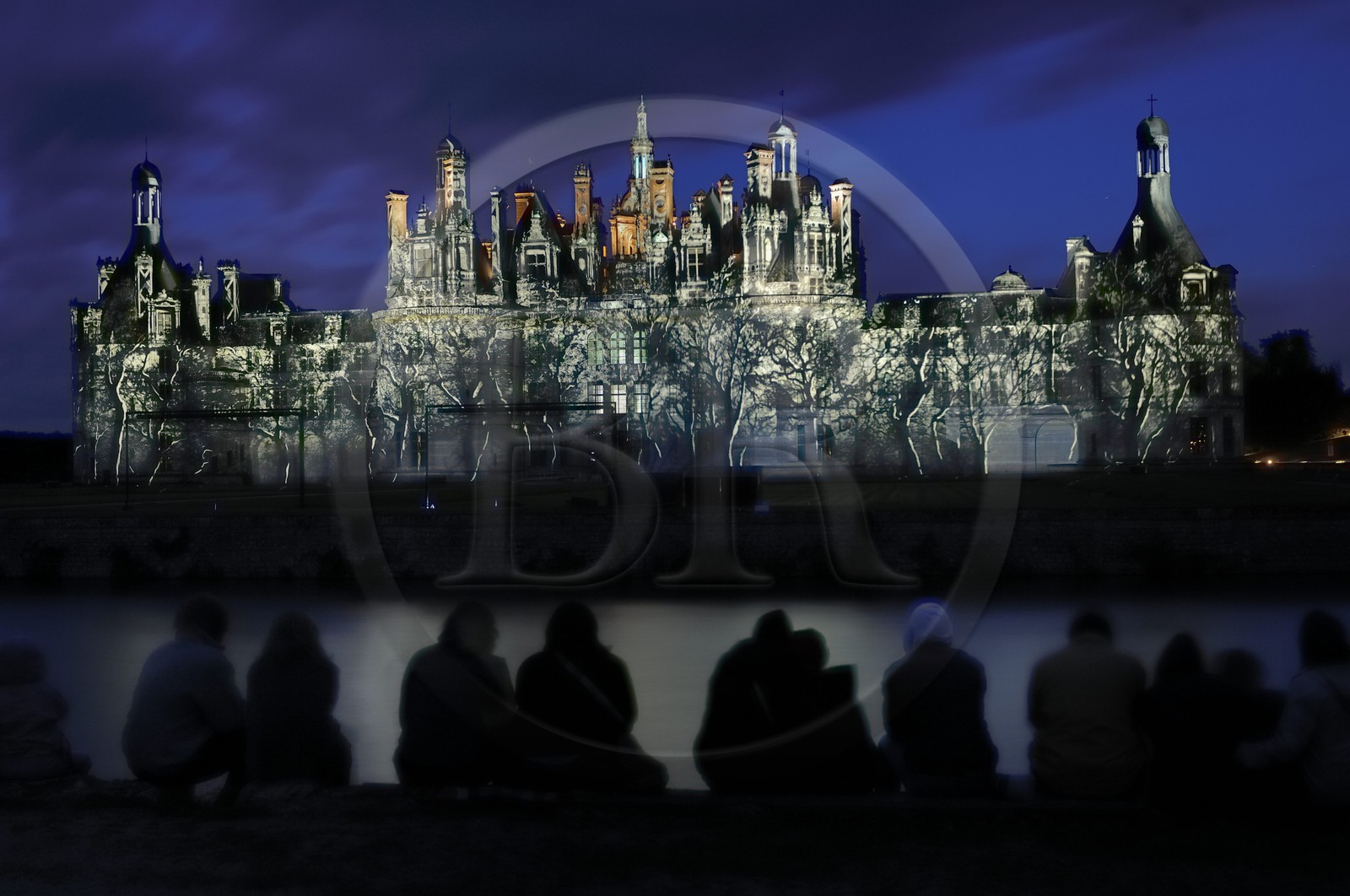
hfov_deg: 46.5
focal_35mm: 42
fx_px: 1573
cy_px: 448
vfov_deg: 31.8
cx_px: 675
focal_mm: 28
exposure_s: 30
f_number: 5.6
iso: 100
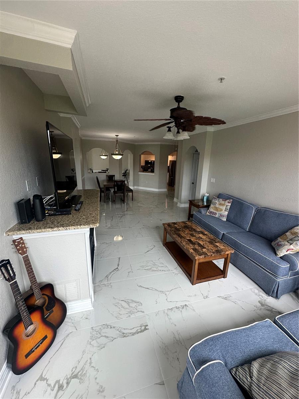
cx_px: 150
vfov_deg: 102.1
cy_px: 200
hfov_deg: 85.7
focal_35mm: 14
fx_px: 161
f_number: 2.2
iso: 160
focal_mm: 2.22
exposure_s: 1/120
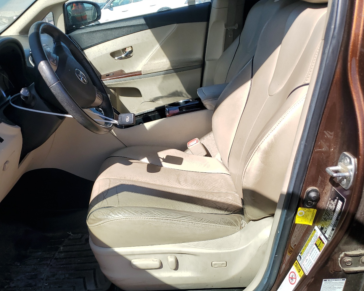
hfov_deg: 53.4
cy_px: 164
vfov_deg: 44.4
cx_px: 130
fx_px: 356
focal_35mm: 33
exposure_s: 1/1667
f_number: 1.5
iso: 50
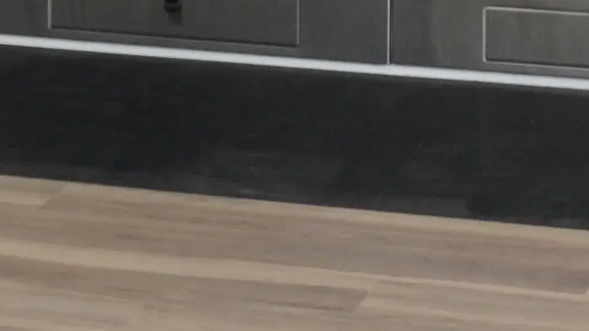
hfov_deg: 10.9
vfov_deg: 5.8
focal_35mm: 195
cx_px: -118
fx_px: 3045
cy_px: -613
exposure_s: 1/40
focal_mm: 22
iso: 500
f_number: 8
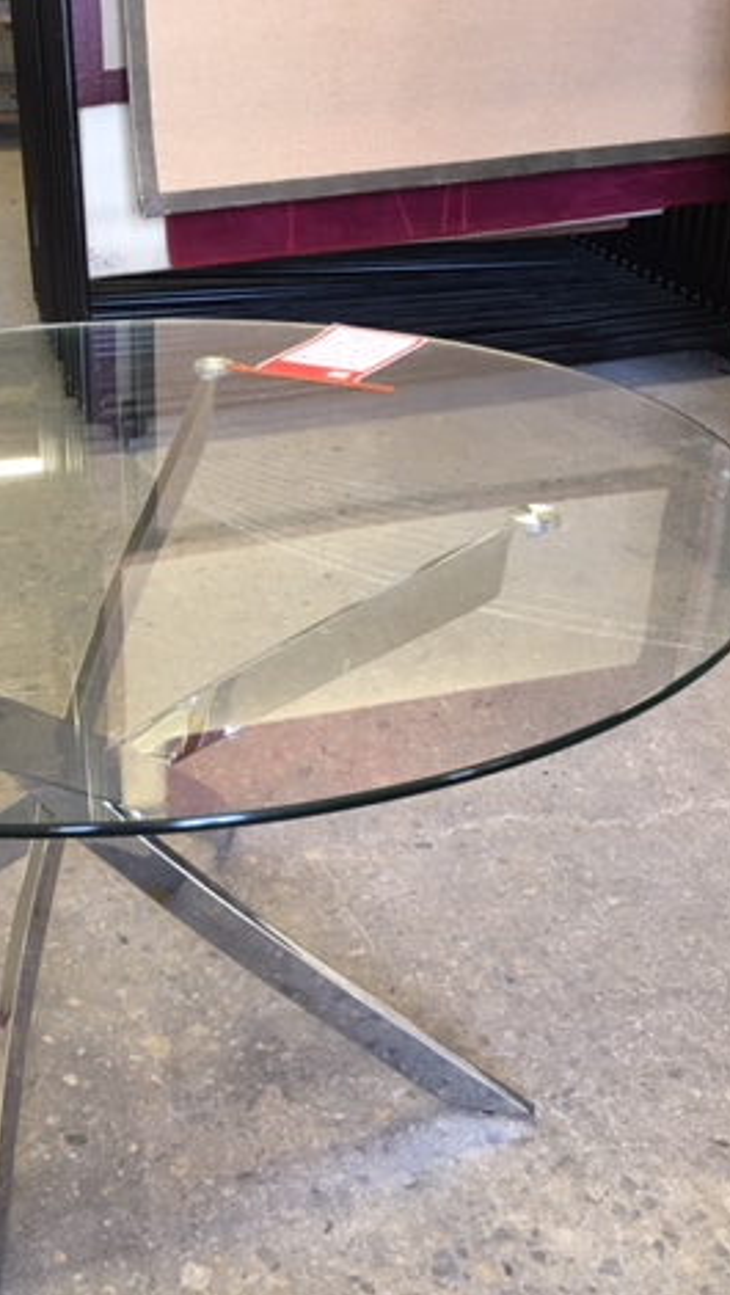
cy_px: 636
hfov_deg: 27.1
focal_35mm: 43
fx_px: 1477
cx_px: 129
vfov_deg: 47.3
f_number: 2.2
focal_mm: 4.15
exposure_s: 1/30
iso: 100
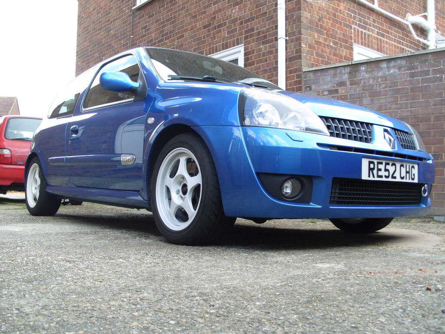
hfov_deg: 52.6
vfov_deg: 40.7
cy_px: 167
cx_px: 222
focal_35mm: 35
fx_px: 450
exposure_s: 1/90
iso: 80
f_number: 3.4
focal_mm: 7.8
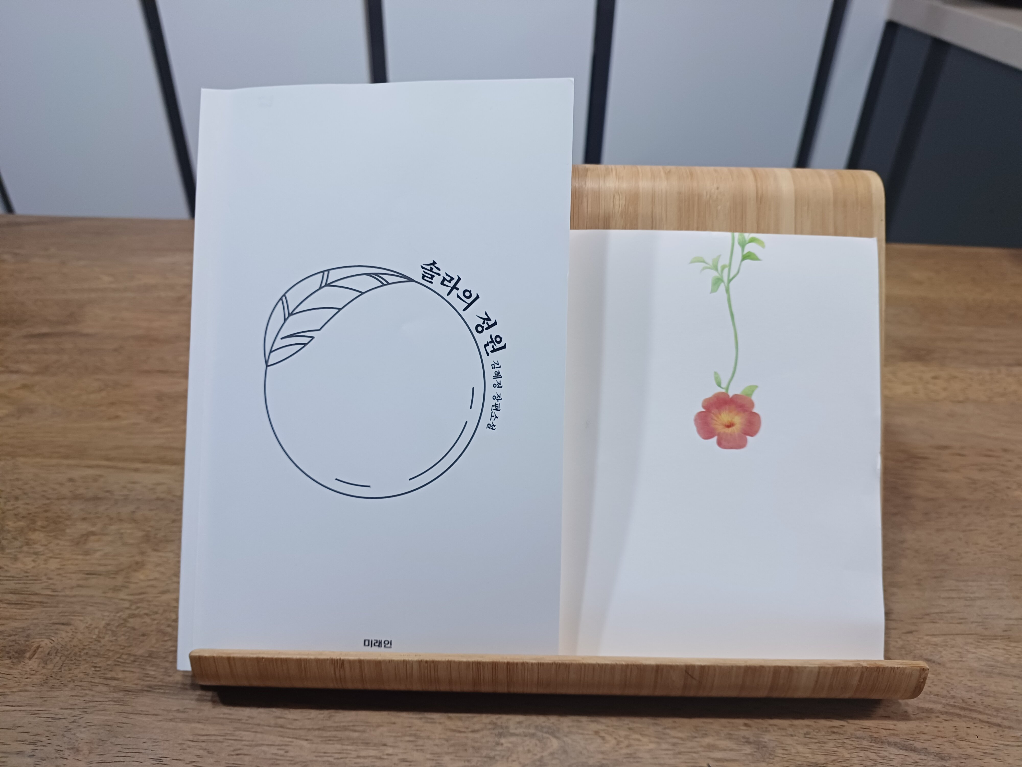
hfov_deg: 73.9
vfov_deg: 58.9
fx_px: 679
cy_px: 384
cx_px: 511
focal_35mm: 23
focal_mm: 5.06
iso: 200
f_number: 1.8
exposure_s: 1/33.3
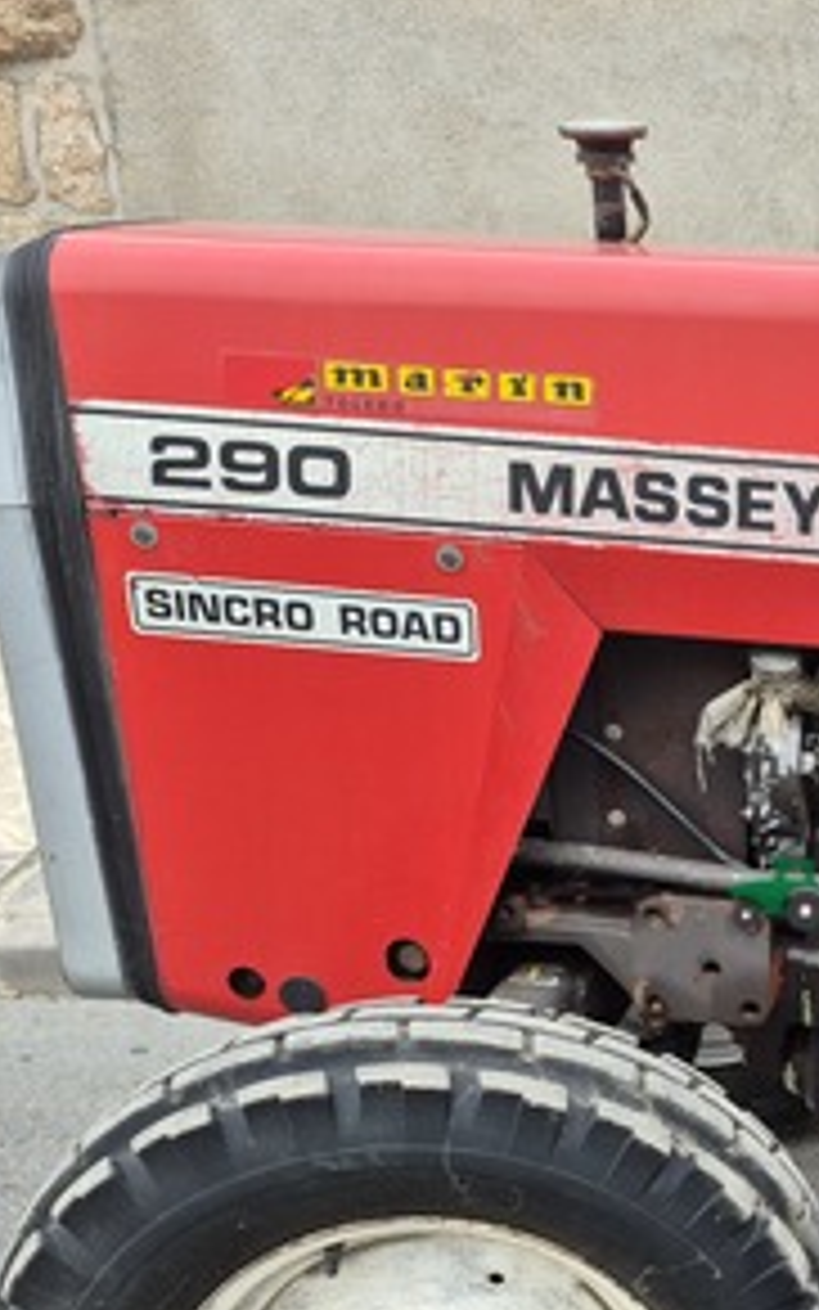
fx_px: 1642
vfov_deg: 42.8
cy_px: 896
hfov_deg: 24.4
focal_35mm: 46
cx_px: 1069
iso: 25
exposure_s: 1/180
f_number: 1.8
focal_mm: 5.4
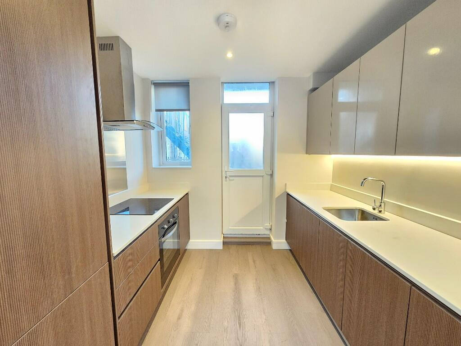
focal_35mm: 13
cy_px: 173
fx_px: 173
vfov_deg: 89.9
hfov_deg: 106.2
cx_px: 230
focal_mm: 2.2
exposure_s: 1/77
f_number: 2.2
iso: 500
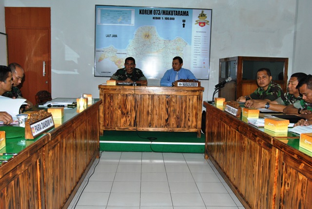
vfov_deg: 38.4
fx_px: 299
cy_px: 104
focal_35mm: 34
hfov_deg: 55.1
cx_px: 156
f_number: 7.1
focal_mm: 23
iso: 400
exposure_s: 1/125
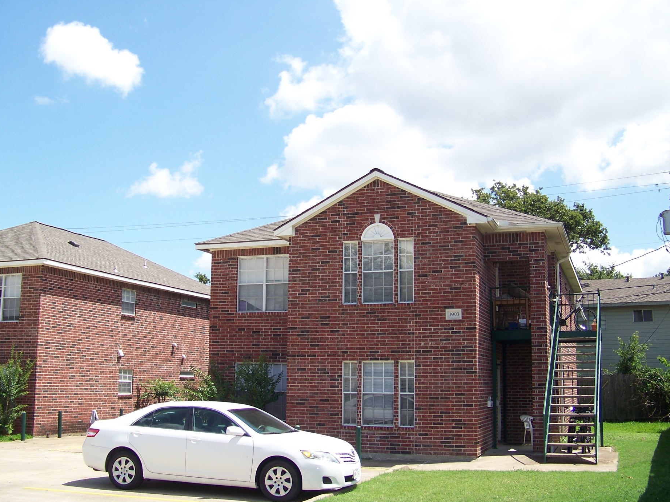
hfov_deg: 46.7
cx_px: 304
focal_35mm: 40
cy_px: 254
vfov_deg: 36.0
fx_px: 774
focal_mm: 5.85
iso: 64
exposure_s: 1/640
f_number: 2.8
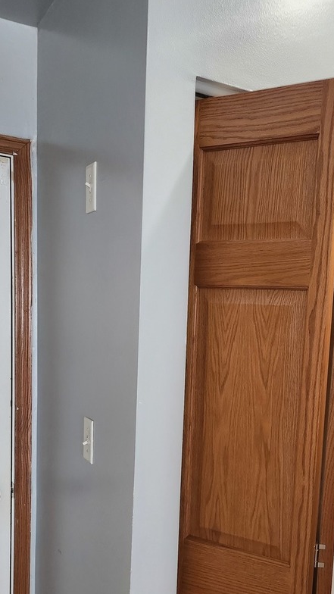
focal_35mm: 36
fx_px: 567
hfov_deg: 32.6
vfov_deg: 54.5
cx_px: 222
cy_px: 383
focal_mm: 5
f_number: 1.8
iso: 640
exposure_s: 1/60
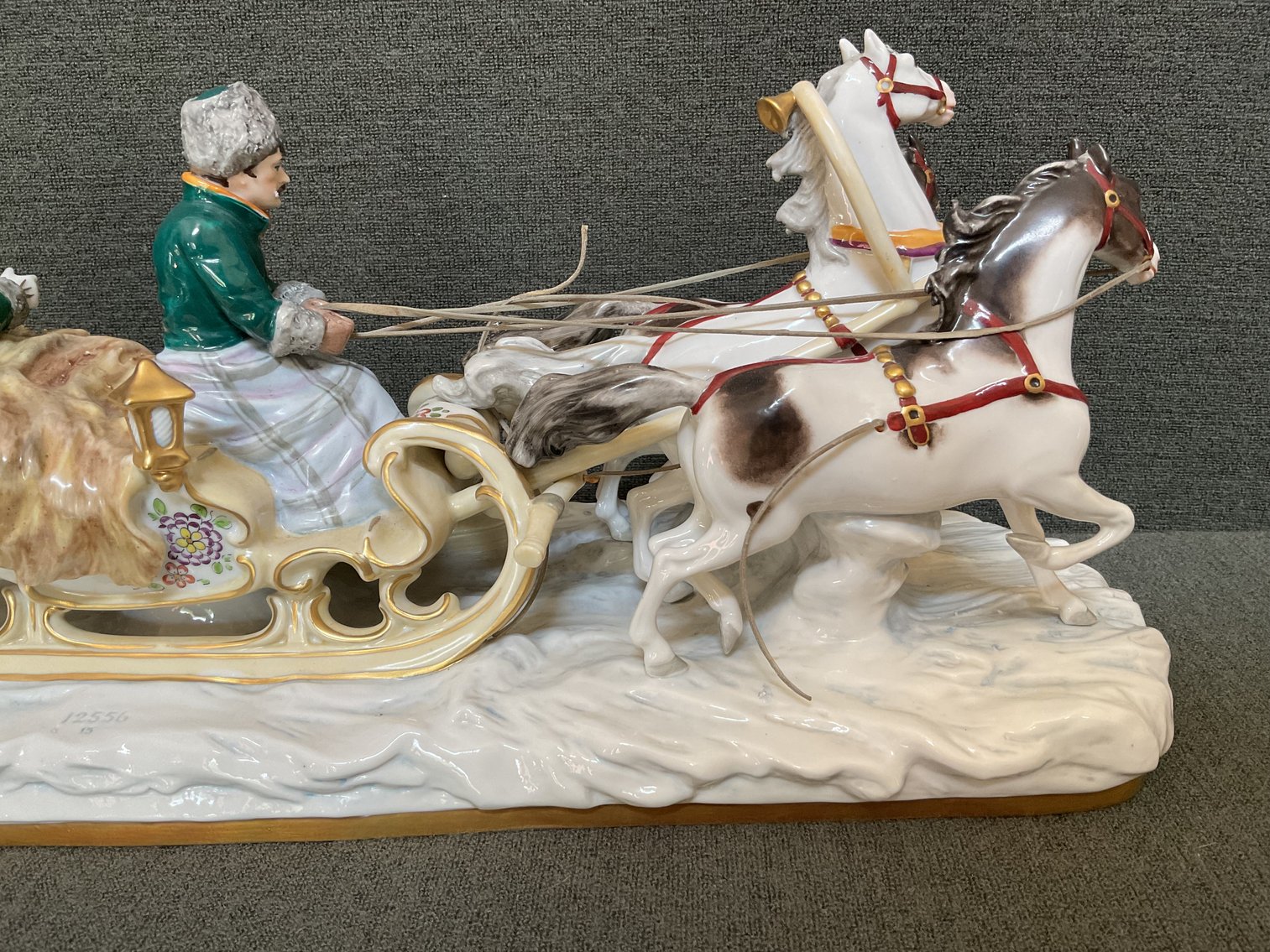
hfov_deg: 61.7
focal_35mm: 29
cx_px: 635
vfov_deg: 48.2
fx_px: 1064
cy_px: 476
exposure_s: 1/60
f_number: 1.8
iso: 80
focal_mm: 3
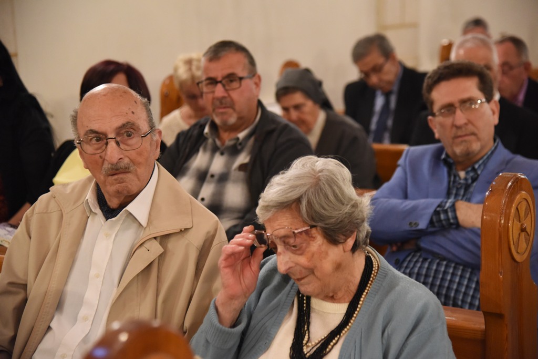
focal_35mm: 75
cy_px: 180
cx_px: 269
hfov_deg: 27.0
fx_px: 1121
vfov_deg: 18.2
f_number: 4
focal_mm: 75
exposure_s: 1/40
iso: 5000
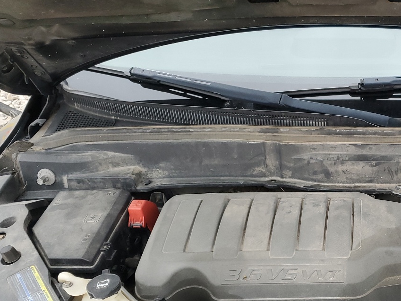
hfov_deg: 36.3
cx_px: 367
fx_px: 568
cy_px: 212
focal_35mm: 49
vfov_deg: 29.4
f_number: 1.5
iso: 73
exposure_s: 1/120
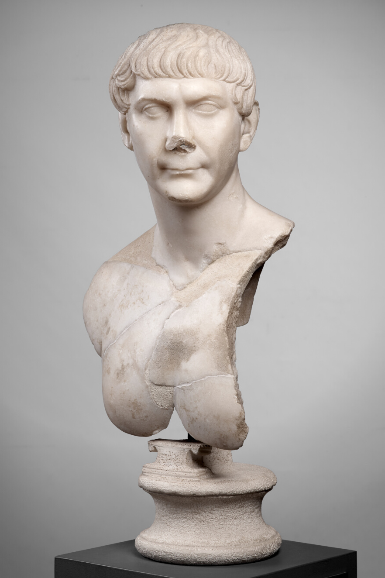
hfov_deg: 20.6
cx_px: 188
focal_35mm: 66
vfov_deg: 30.5
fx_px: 1059
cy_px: 289
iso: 200
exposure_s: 1/125
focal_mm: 80
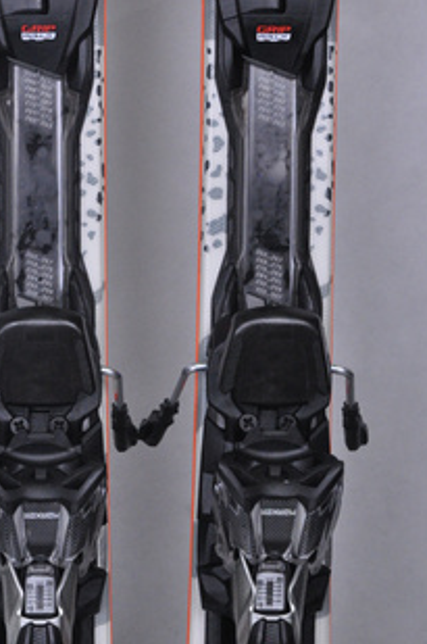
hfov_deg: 7.8
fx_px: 3124
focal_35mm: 175
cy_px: 213
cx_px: 149
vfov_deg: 11.7
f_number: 8
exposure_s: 1/125
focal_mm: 80
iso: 3200
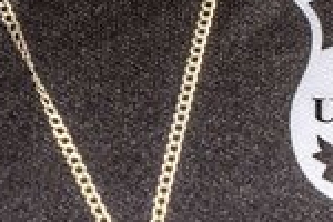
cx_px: 139
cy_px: 121
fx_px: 4319
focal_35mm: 467
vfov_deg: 2.9
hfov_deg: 4.4
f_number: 8
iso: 1600
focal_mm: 105
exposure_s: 1/250
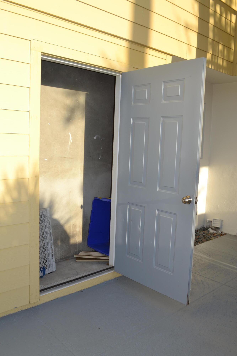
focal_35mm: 30
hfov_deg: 43.6
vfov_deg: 61.9
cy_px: 178
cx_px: 118
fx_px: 296
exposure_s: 1/200
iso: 100
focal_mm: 20
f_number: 8
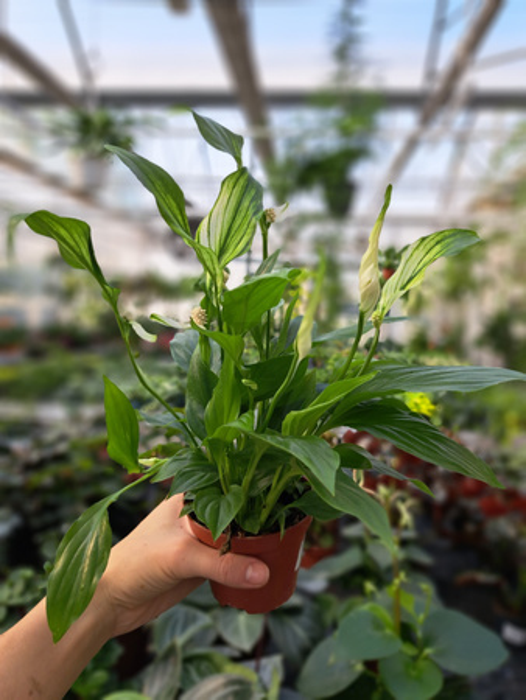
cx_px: 263
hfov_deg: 56.9
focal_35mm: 24
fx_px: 486
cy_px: 350
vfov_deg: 71.6
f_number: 1.8
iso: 50
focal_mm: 5.23
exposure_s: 1/287
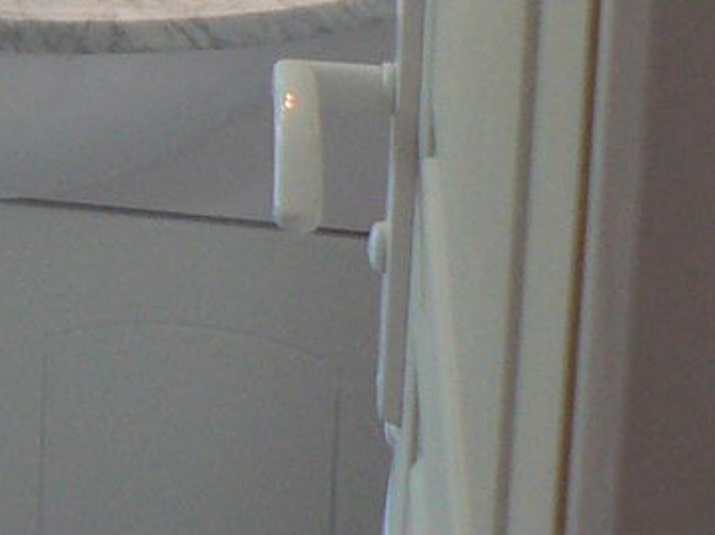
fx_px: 3323
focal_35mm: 161
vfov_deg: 8.7
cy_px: -541
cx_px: -749
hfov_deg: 11.1
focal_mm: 6
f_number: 2.8
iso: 160
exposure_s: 1/30
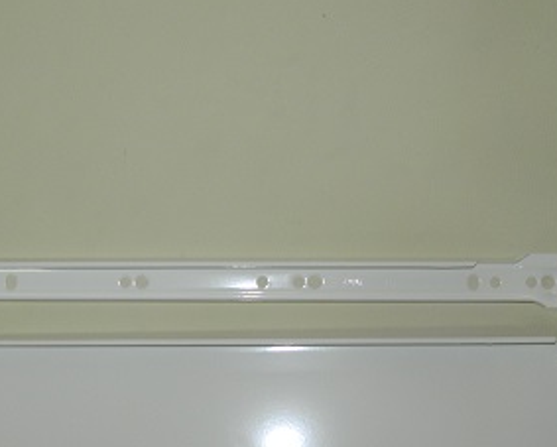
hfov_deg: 30.9
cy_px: 278
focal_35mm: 61
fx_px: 1007
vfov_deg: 25.0
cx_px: 224
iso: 200
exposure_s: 1/40
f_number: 3.5
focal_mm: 7.3
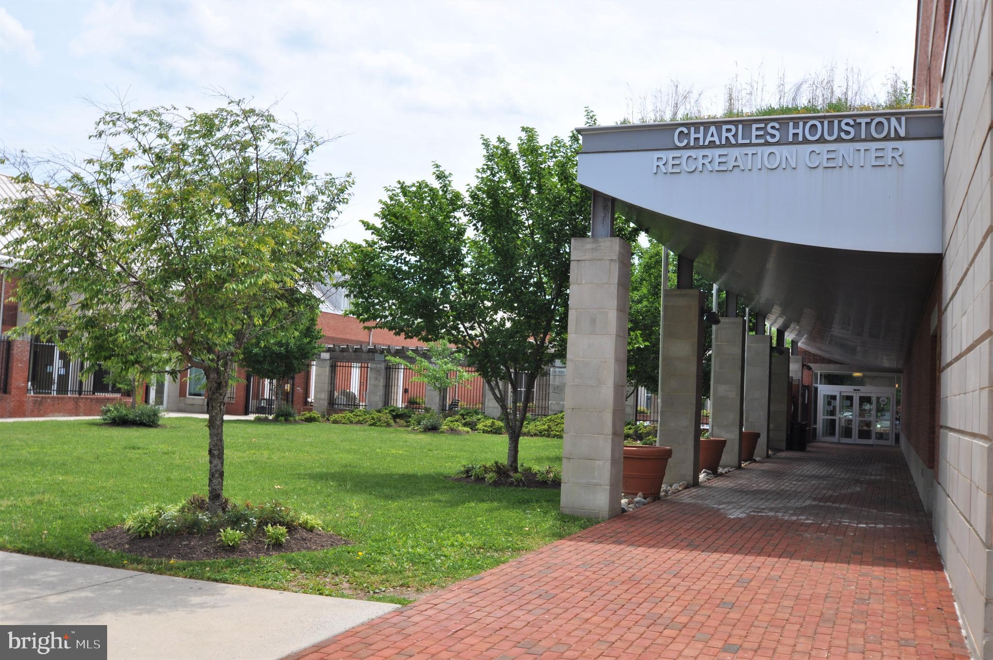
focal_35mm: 36
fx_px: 992
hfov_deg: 53.2
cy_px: 330
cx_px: 496
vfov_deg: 36.8
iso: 200
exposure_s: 1/250
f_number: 8
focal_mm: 24
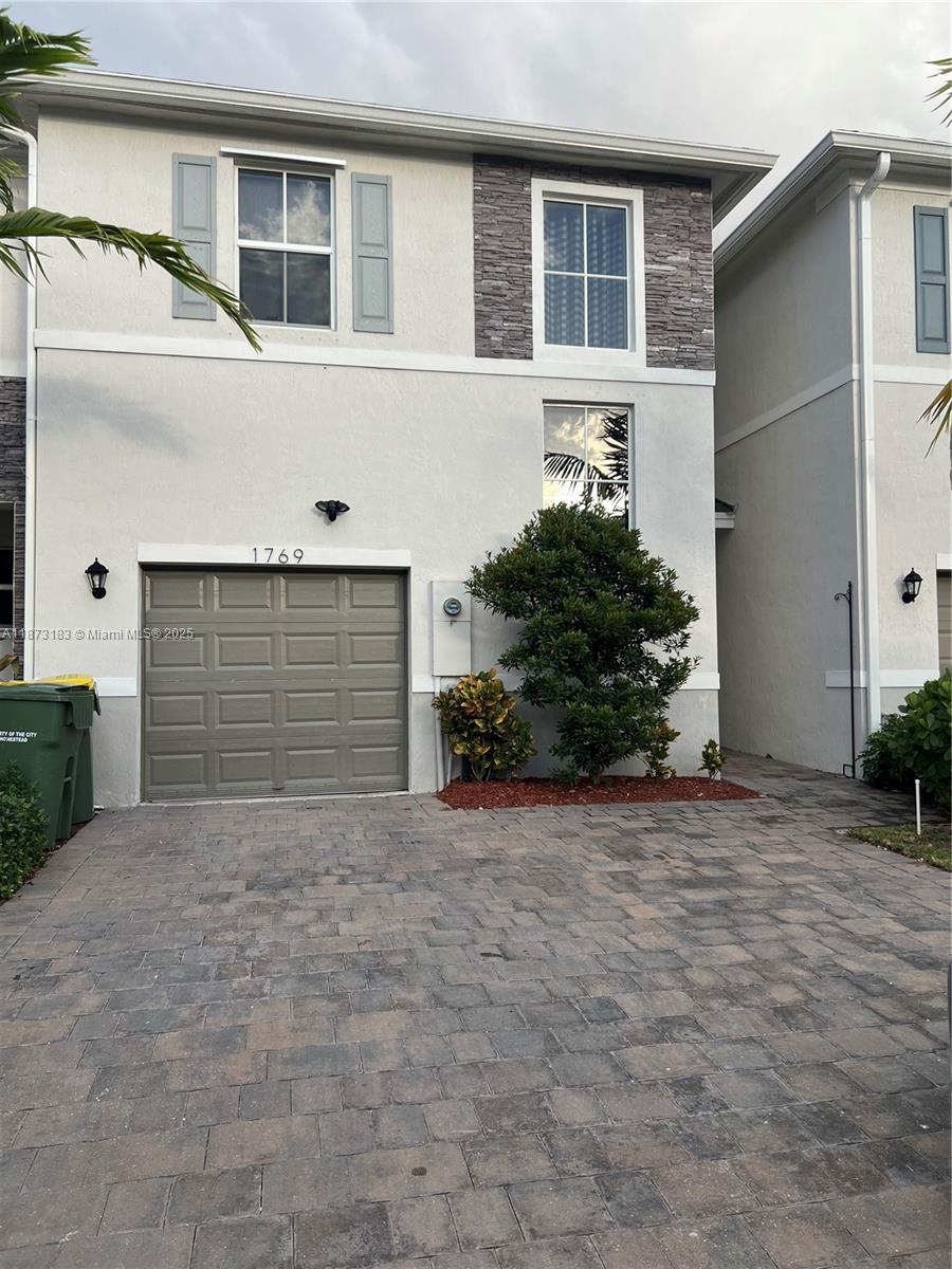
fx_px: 953
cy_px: 634
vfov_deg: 67.3
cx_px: 476
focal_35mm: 26
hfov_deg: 53.1
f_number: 1.5
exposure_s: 1/1553
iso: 50
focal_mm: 5.7
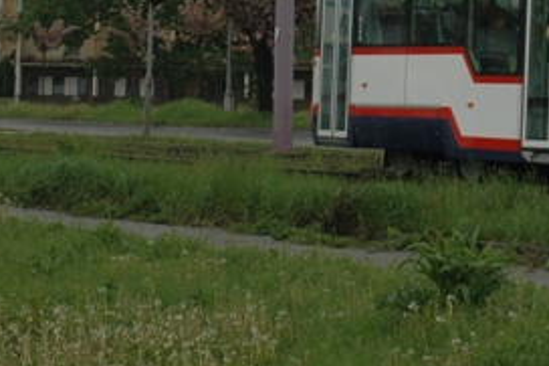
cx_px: 652
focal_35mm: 199
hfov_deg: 10.2
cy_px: -172
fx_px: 3033
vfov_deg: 6.8
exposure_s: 1/320
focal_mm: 40
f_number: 9
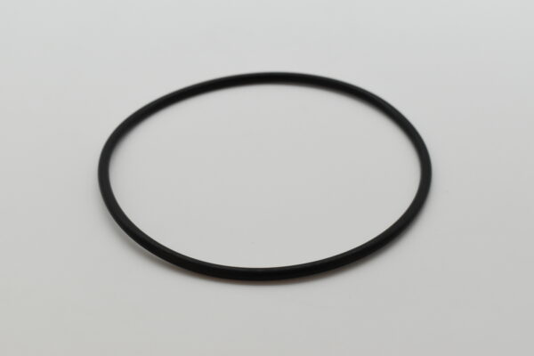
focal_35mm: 68
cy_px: 178
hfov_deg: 29.9
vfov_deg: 20.2
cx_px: 267
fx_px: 1001
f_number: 8
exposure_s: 1/2000
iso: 1600
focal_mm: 45
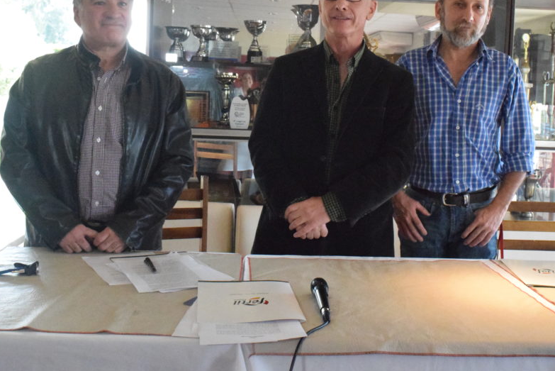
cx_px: 288
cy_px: 139
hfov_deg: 42.7
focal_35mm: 46
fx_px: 710
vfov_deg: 29.2
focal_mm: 24
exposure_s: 1/400
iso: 12800
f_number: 10
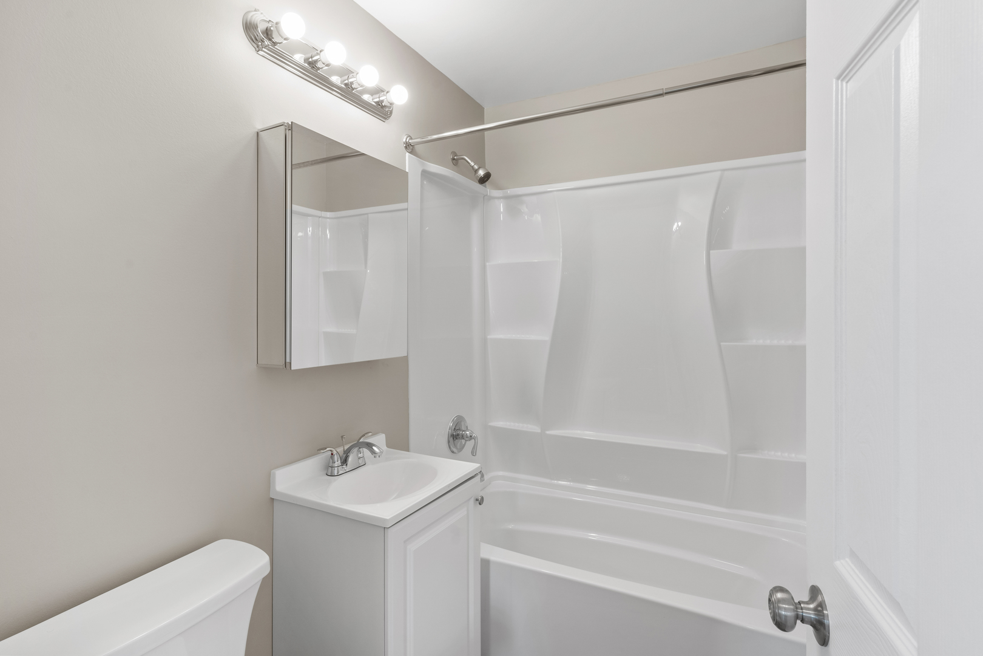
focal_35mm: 17
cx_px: 492
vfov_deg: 70.4
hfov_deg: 93.3
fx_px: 464
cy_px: 328
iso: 400
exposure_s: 1/5
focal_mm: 17
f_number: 9
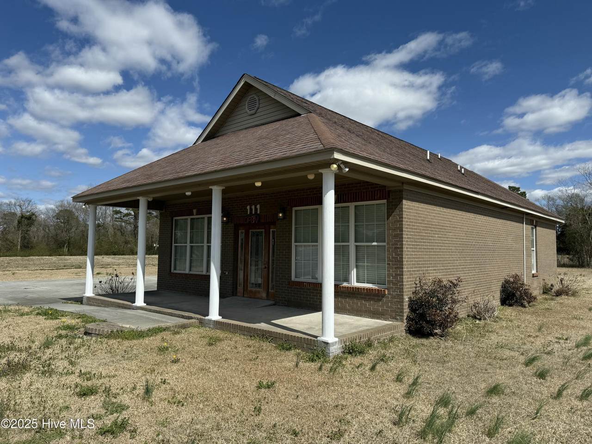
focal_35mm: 24
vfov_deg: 56.8
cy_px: 222
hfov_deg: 71.6
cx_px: 296
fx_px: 410
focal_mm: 6.76
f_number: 1.78
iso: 80
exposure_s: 1/7353
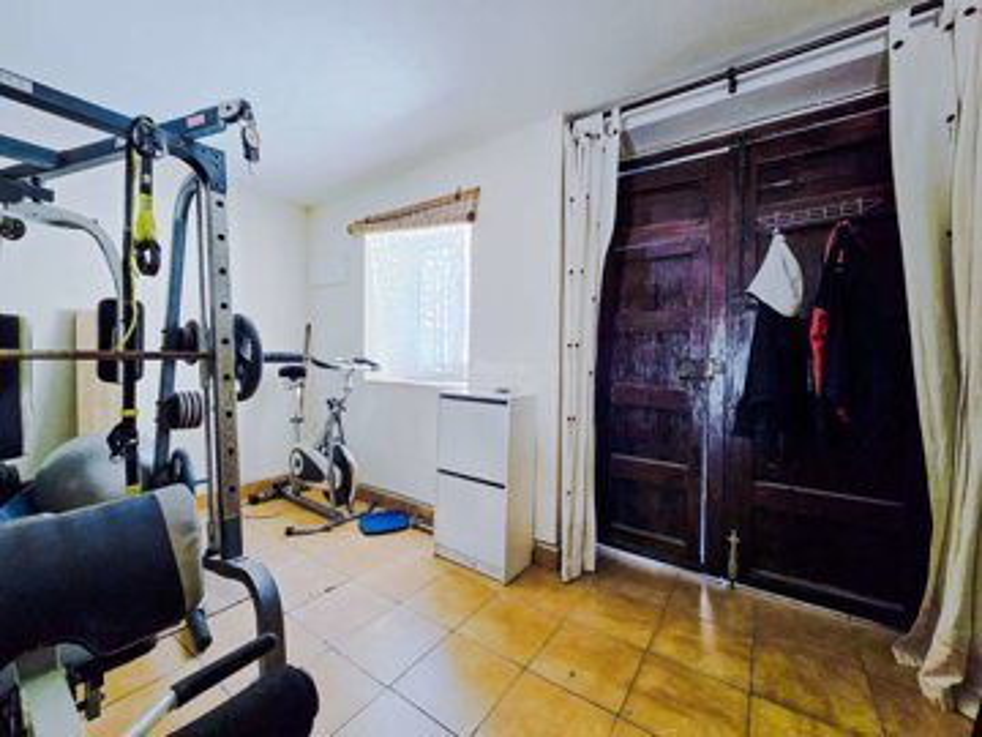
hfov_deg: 106.2
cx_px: 491
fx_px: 369
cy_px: 368
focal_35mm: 13
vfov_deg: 89.9
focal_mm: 2.2
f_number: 2.2
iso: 200
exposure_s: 1/50
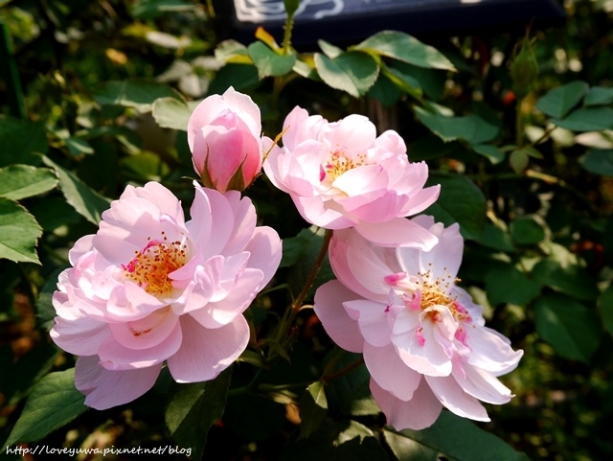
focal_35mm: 40
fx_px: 709
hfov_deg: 46.8
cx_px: 306
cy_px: 230
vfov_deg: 36.0
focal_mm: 20
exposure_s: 1/250
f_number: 8
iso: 160
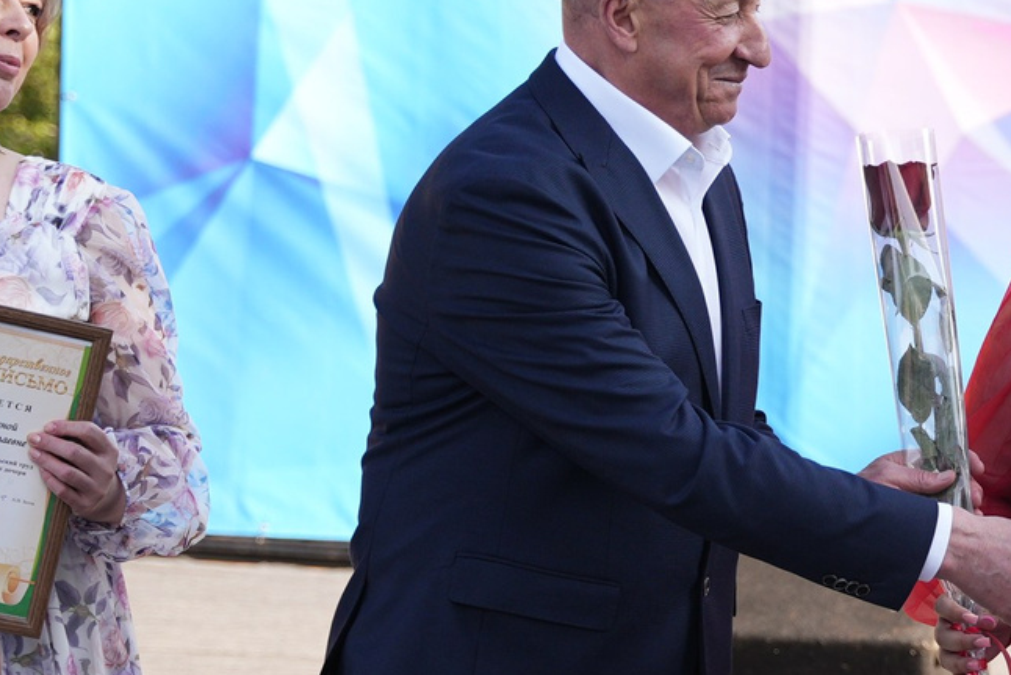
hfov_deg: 9.9
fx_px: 5774
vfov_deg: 6.7
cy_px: 591
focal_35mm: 206
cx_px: 1229
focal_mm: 51.9
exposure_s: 1/250
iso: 160
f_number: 2.8
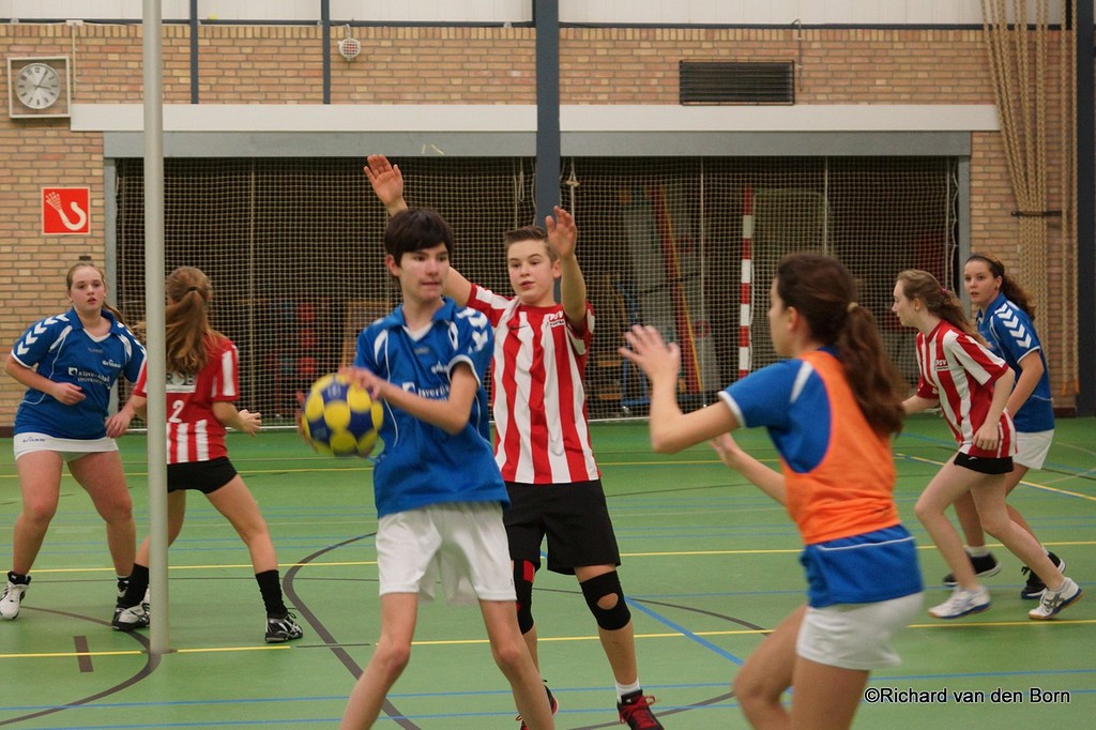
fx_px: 2282
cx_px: 548
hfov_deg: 27.0
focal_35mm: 75
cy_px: 365
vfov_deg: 18.2
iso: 800
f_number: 2.8
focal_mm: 50
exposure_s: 1/200
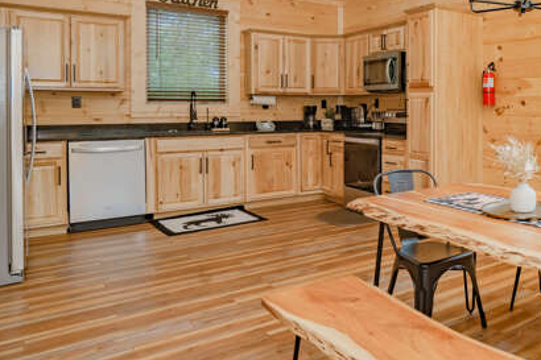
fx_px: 451
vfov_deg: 42.9
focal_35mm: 30
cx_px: 493
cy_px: 119
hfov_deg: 53.6
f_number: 7.1
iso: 500
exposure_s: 1/200
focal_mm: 16
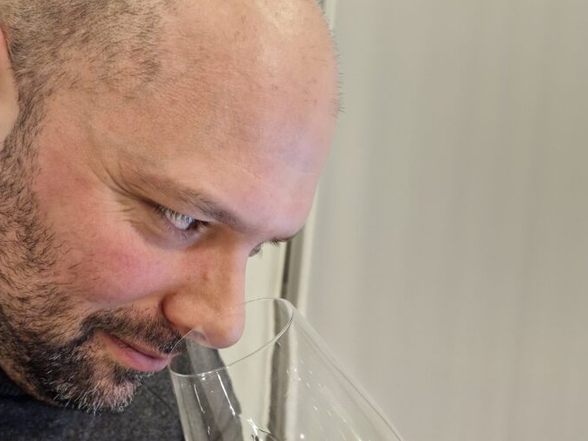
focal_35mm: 41
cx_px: 217
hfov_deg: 45.3
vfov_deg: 35.0
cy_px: 274
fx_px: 697
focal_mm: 5.54
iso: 800
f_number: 1.8
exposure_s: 1/100
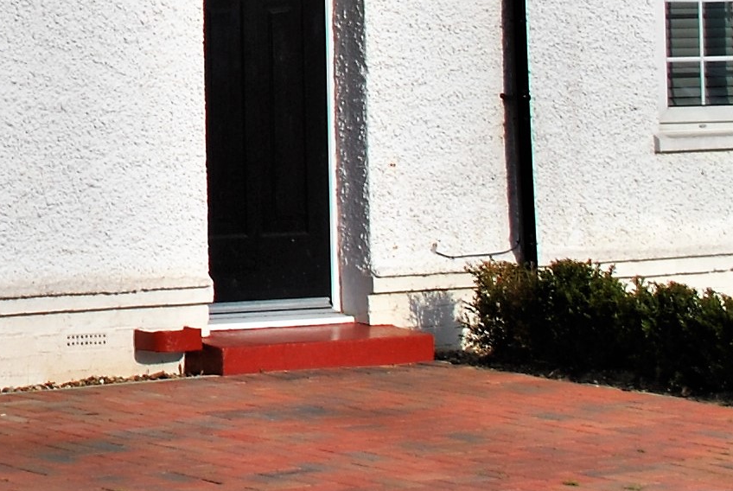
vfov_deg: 8.5
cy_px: -435
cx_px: -695
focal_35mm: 154
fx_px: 3140
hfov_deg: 12.0
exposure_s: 1/320
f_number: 9
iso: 100
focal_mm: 24
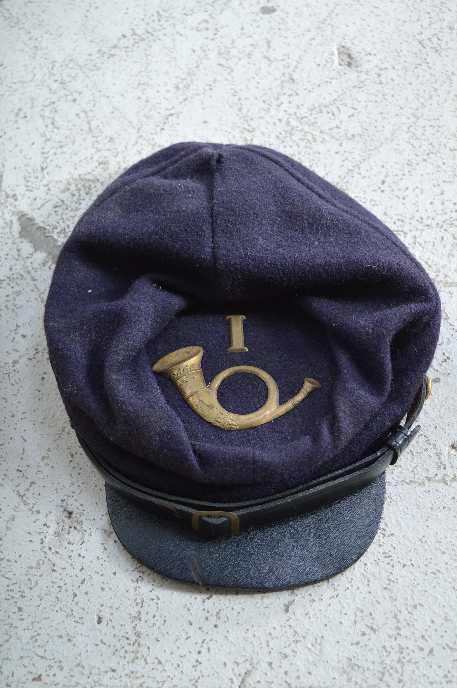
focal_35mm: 52
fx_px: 1001
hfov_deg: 25.7
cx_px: 228
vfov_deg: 37.9
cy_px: 344
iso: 100
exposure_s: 1/200
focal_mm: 35
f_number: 5.6
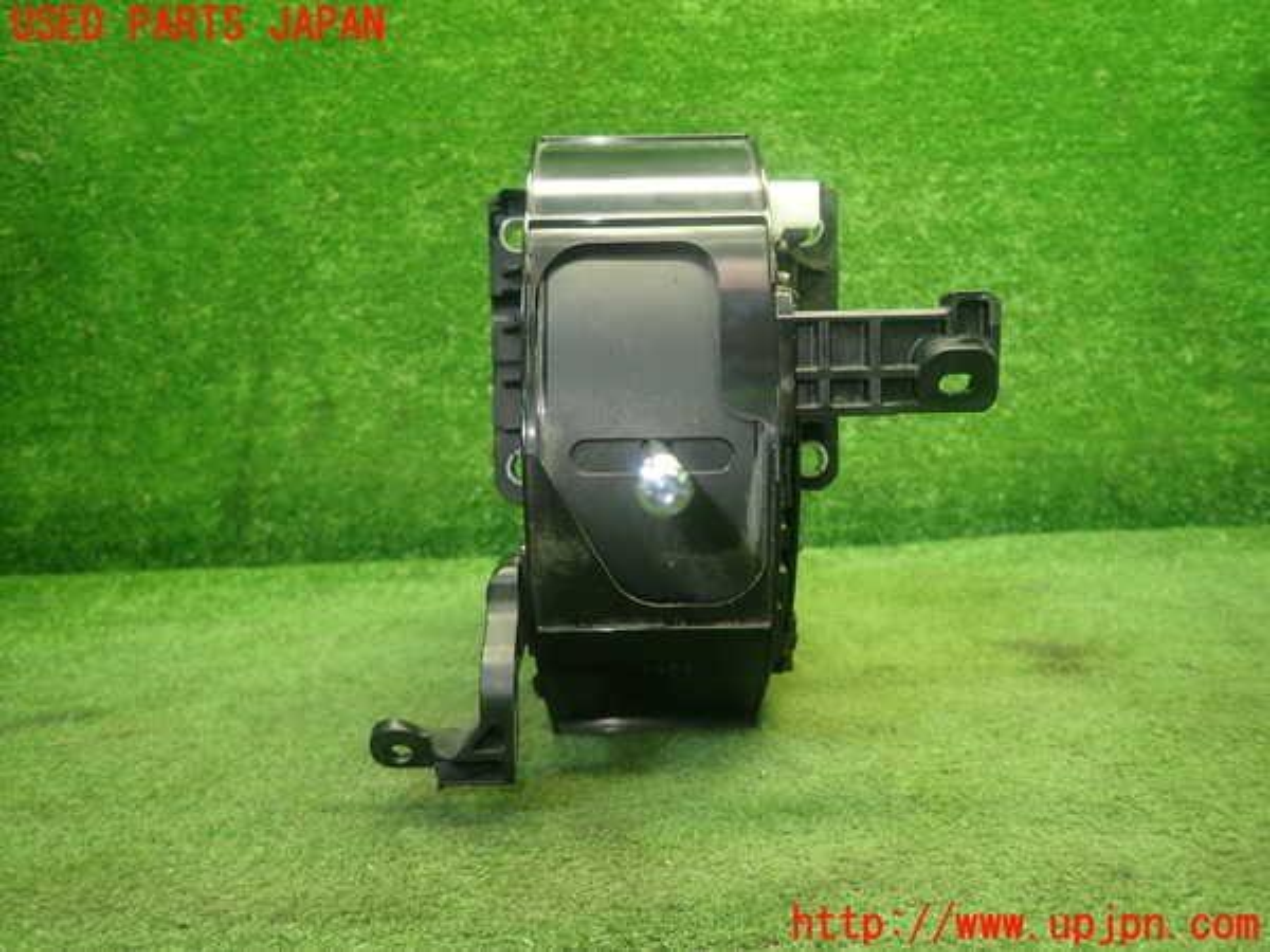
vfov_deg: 54.9
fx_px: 917
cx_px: 635
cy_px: 476
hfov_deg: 69.4
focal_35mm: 25
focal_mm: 4.5
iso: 200
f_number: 2
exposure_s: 1/30
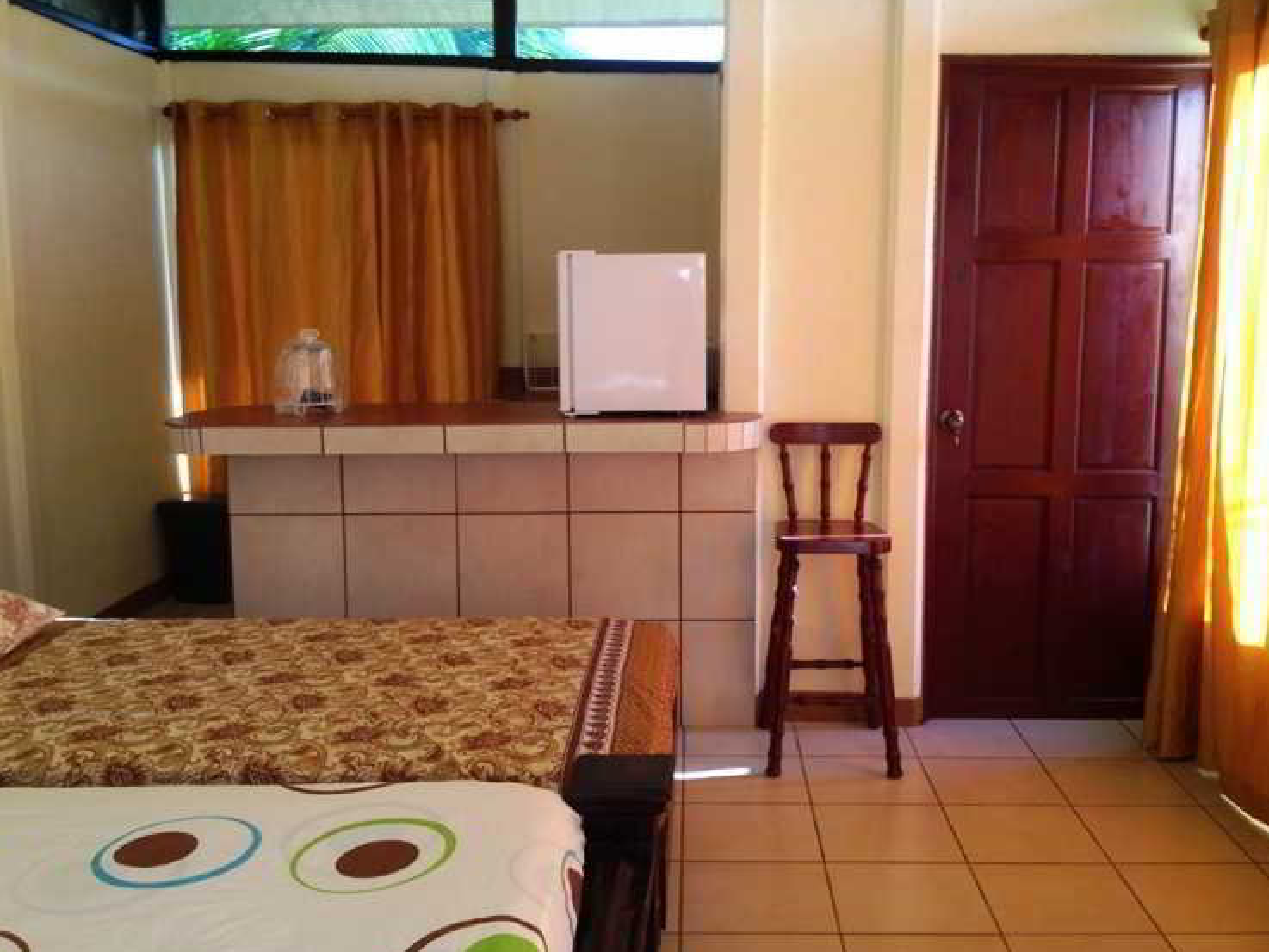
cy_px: 456
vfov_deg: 37.7
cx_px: 675
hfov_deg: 48.9
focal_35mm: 38
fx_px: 1393
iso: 64
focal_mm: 4.28
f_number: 2.4
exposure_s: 1/40
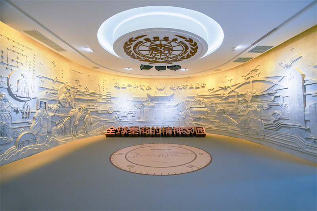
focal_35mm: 16
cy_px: 106
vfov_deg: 73.7
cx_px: 158
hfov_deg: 96.7
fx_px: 141
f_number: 6.3
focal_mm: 16
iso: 2500
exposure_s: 1/100
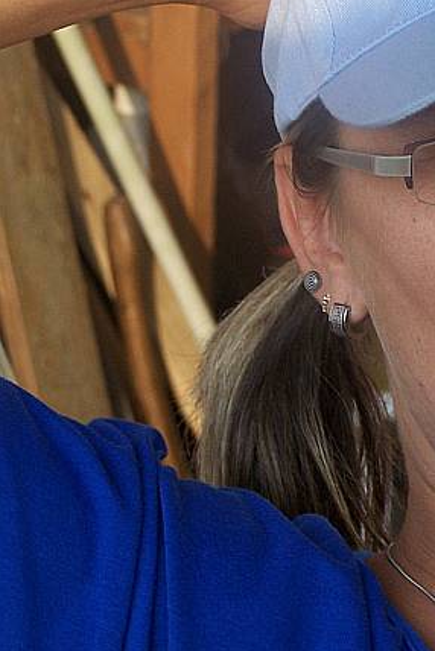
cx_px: 607
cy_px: 284
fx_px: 3691
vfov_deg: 10.1
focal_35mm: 204
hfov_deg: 6.7
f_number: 3.2
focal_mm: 17.5
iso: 80
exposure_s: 1/250
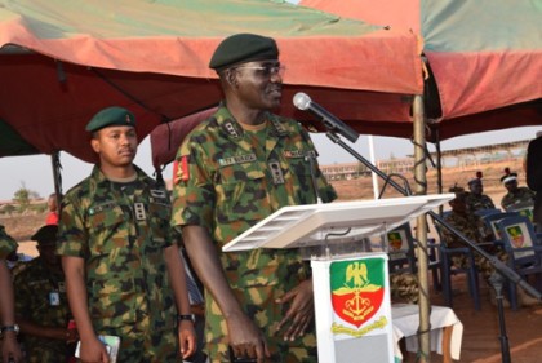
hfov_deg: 35.0
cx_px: 271
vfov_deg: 23.8
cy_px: 182
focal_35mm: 57
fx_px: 859
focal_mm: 38
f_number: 16
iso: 800
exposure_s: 1/200
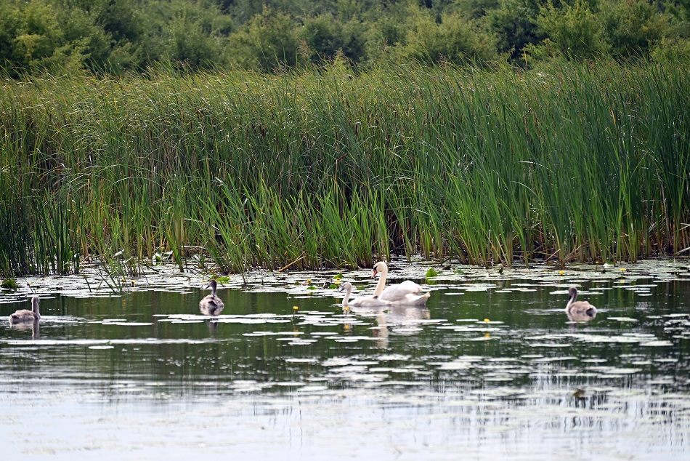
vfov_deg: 7.0
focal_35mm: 195
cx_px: 345
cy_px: 230
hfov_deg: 10.5
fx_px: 3738
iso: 200
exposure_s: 1/1000
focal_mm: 195
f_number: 5.6
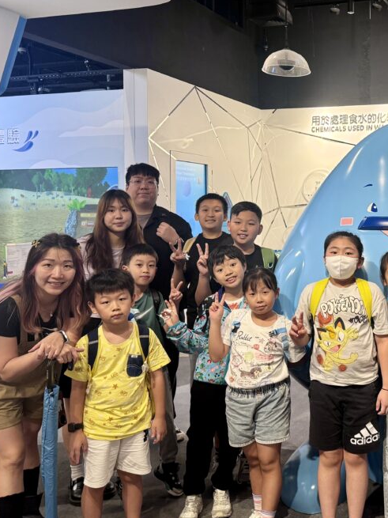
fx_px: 658
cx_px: 377
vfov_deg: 42.9
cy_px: 226
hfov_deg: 30.8
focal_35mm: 44
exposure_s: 1/50
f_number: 1.78
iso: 125
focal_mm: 6.76
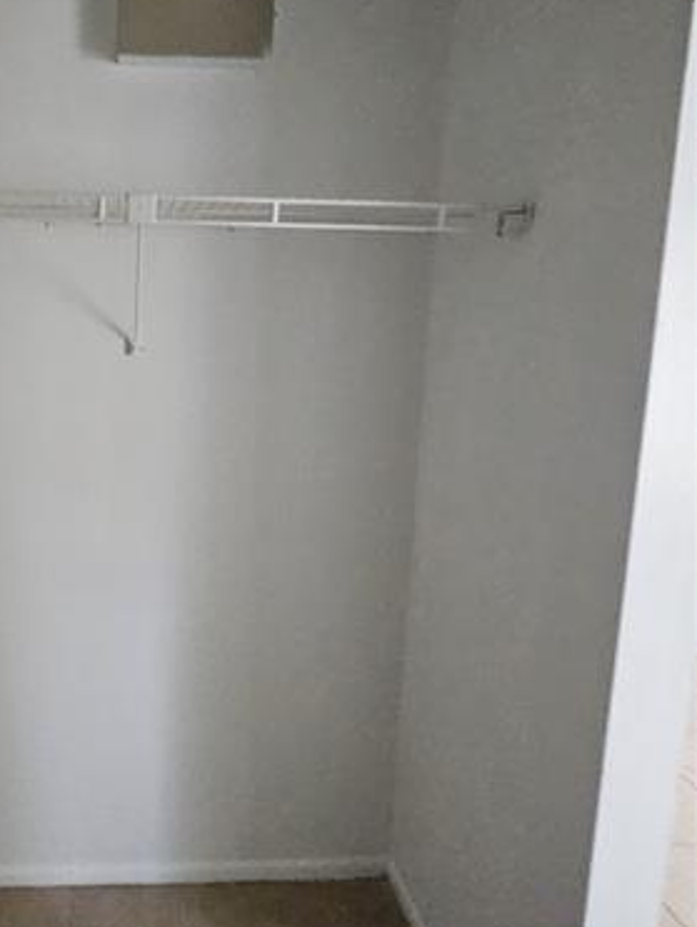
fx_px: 563
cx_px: 137
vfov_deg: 78.4
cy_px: 392
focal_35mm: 21
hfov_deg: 58.6
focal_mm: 1.74
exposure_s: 1/30
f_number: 2.2
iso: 500
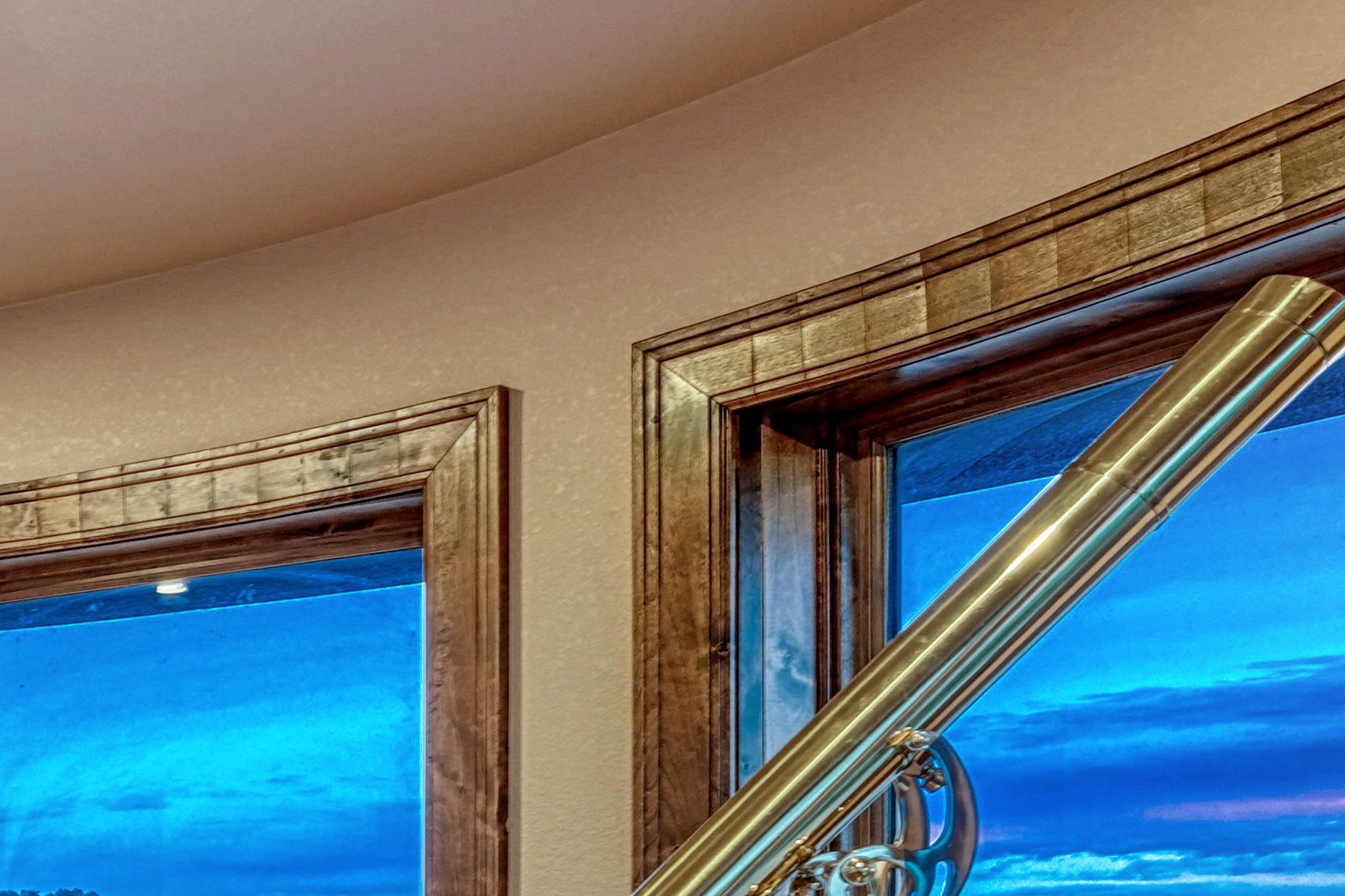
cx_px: -546
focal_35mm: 50
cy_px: 959
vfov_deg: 25.2
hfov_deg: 29.0
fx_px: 1870
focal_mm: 14.6
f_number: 7.1
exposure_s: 4
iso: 800
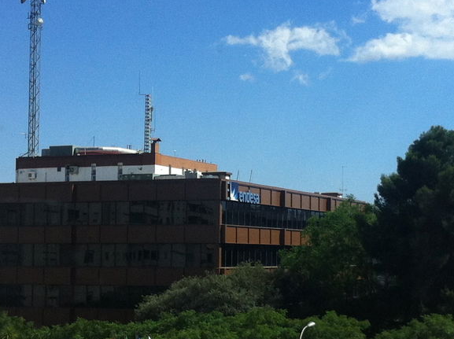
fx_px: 1270
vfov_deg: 15.2
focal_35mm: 97
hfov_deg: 20.3
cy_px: 204
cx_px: 239
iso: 80
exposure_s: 1/384
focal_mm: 3.85
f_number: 2.8
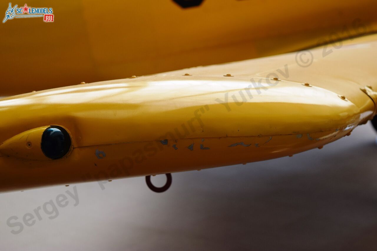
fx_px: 864
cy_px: 126
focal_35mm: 82
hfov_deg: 24.6
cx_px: 188
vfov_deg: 16.6
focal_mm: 55
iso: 400
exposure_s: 1/200
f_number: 7.1
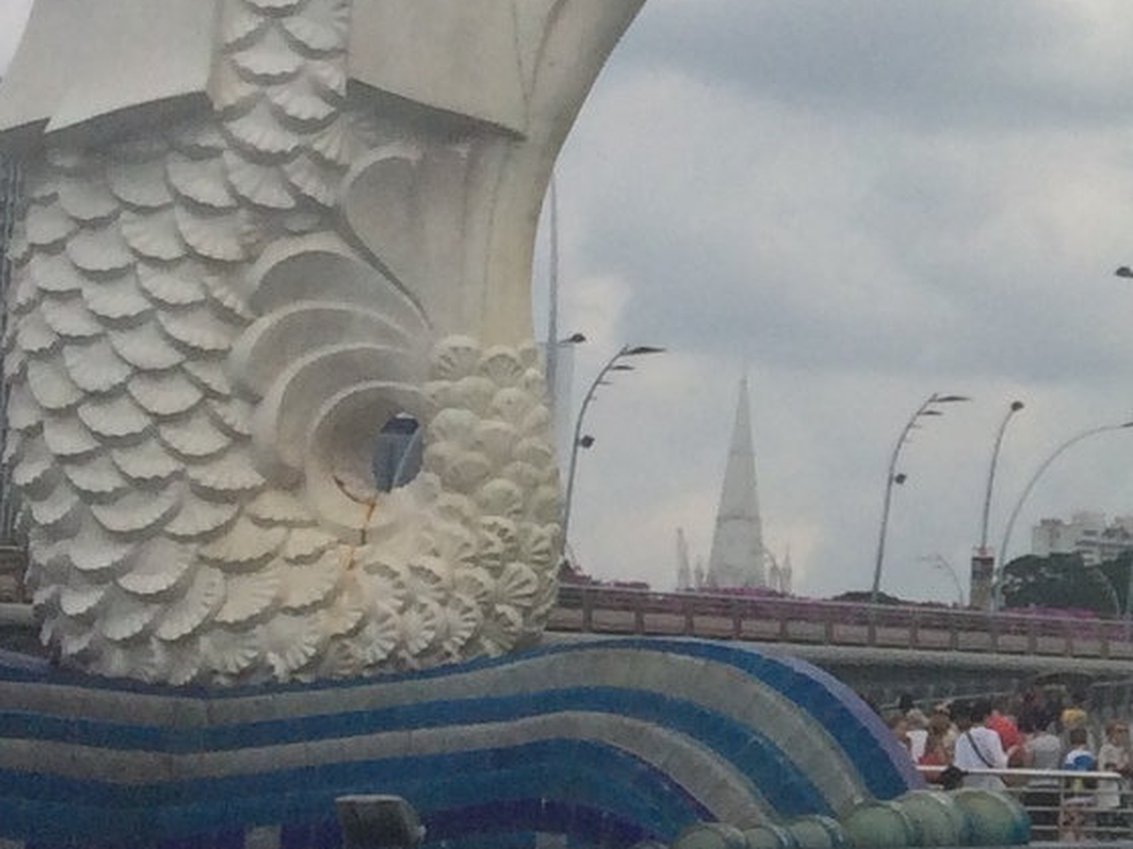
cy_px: 151
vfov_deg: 11.3
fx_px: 4253
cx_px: 2079
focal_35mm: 130
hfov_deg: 13.5
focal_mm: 4.15
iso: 32
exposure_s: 1/5128
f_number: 2.2
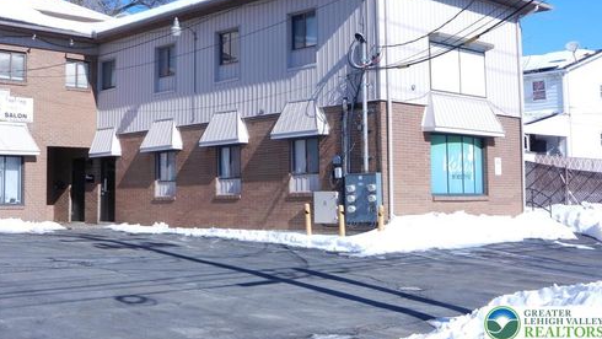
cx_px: 300
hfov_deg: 41.3
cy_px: 116
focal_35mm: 50
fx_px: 798
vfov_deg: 23.9
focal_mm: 8.2
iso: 160
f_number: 4.2
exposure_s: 1/1250
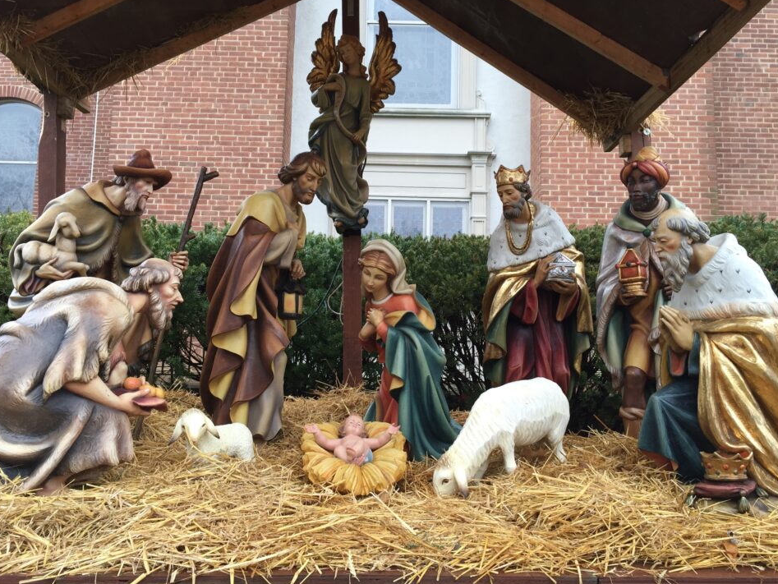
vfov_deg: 46.8
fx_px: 675
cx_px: 380
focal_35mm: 30
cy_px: 284
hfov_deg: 59.9
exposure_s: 1/120
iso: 40
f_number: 2.2
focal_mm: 4.15
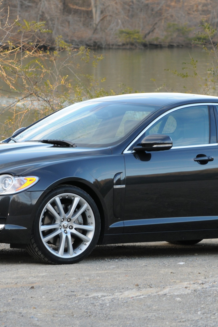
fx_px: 2535
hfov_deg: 4.9
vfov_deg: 7.4
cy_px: 155
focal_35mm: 279
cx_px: 135
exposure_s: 1/60
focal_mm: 116
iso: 320
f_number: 8
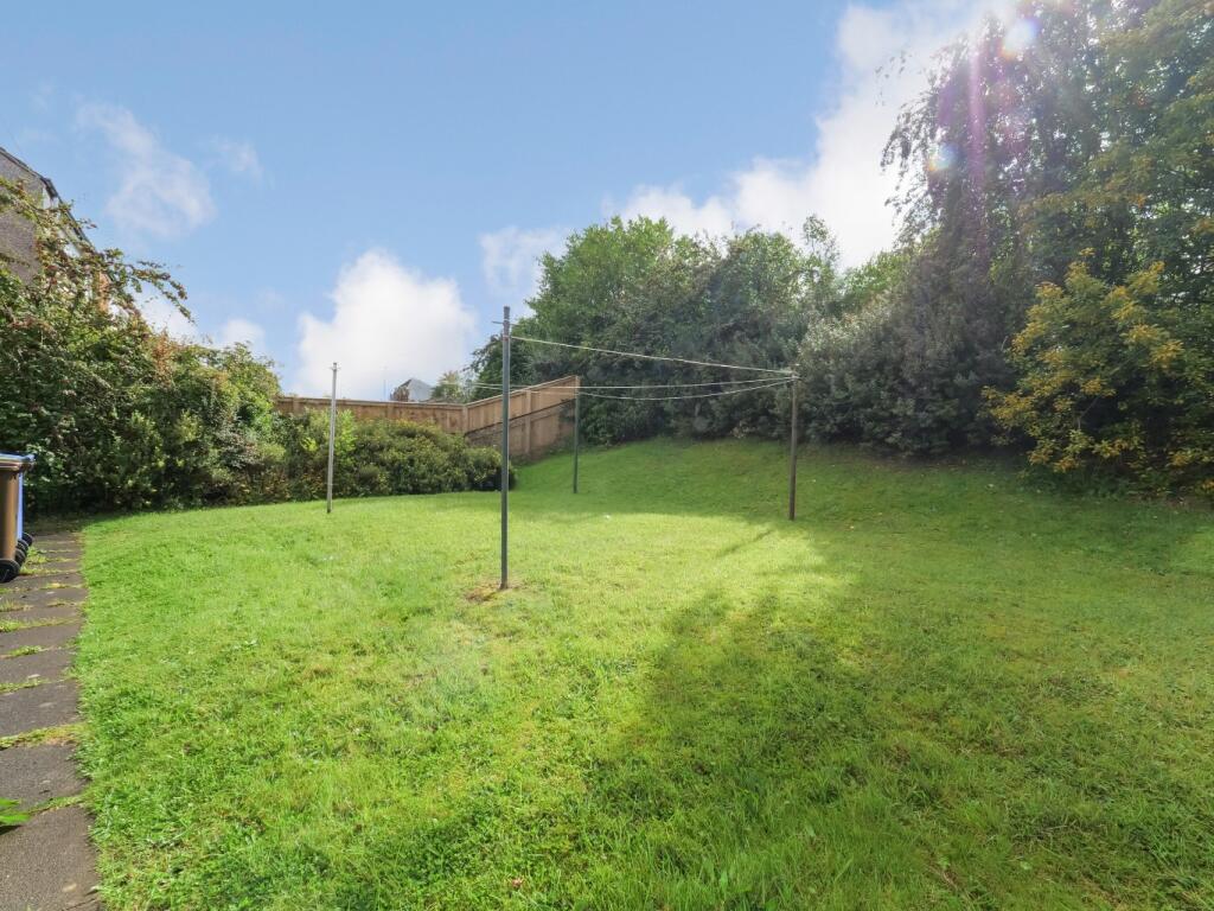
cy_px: 456
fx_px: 491
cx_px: 607
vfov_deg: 85.7
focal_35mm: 14
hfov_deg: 102.1
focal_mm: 7
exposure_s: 1/160
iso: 200
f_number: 10
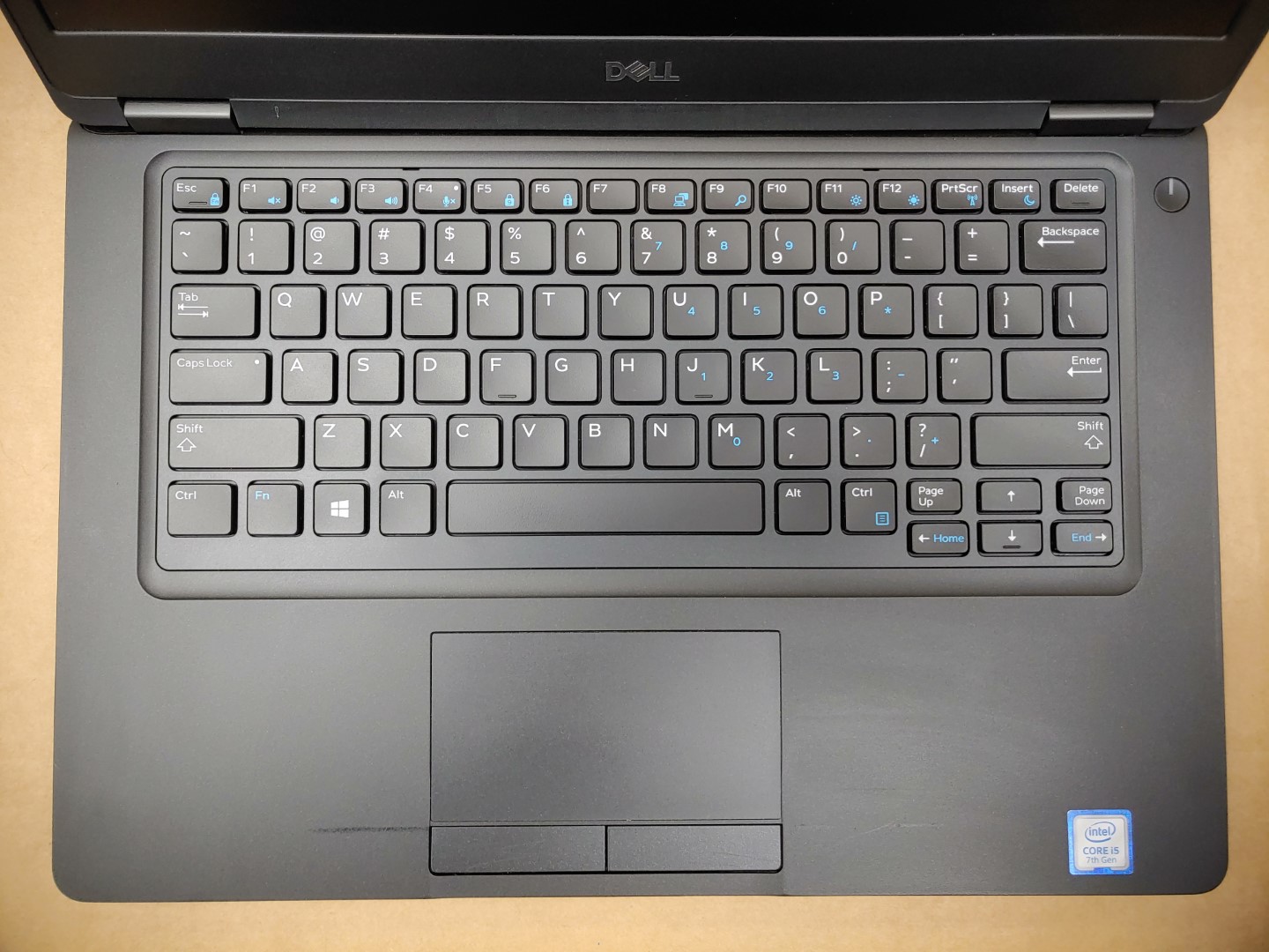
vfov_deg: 53.1
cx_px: 634
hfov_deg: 67.3
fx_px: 953
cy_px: 476
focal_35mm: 26
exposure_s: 1/120
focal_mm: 4.36
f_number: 1.8
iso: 100
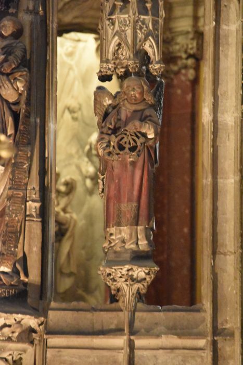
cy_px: 182
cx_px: 122
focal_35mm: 300
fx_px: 3036
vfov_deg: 6.9
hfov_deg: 4.6
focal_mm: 200
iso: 12800
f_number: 5.6
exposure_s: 1/50
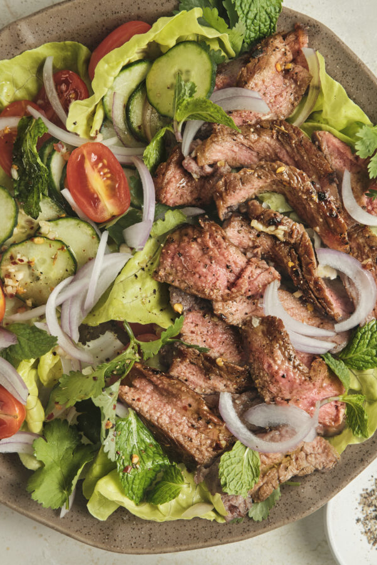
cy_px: 271
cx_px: 184
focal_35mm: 101
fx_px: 1585
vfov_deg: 20.2
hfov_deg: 13.6
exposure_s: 1/250
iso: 160
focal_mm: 59.6
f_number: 8
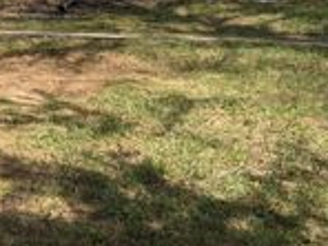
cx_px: -73
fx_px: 768
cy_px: -63
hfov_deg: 22.2
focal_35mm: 81
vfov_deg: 17.2
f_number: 1.78
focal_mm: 6.76
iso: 80
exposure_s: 1/2169
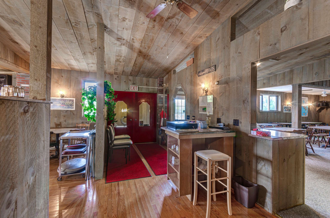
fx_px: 137
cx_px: 165
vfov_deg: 77.1
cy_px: 109
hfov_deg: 100.5
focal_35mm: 15
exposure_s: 2
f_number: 10
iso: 100
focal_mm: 10
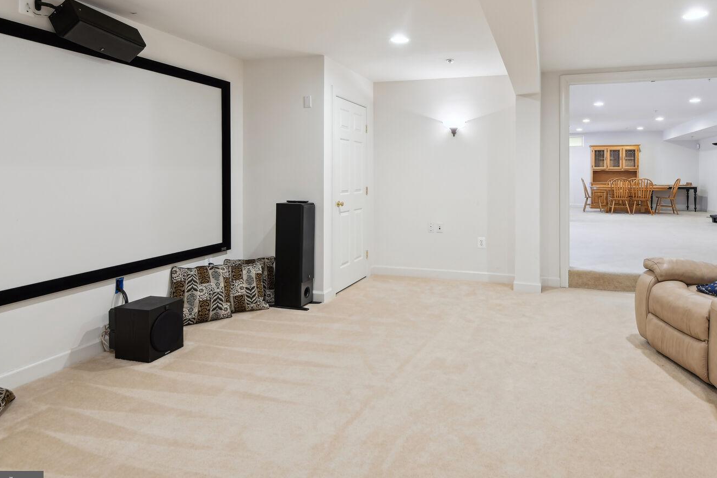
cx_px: 412
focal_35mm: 21
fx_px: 418
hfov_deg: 80.7
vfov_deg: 59.0
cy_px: 191
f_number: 8
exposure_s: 1/3.33
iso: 200
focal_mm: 16
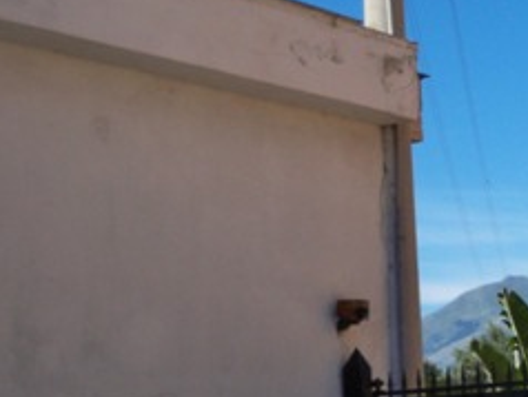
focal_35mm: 98
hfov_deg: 18.6
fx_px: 1496
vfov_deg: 15.1
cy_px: 149
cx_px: 687
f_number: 4.7
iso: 64
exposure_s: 1/500
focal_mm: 6.3
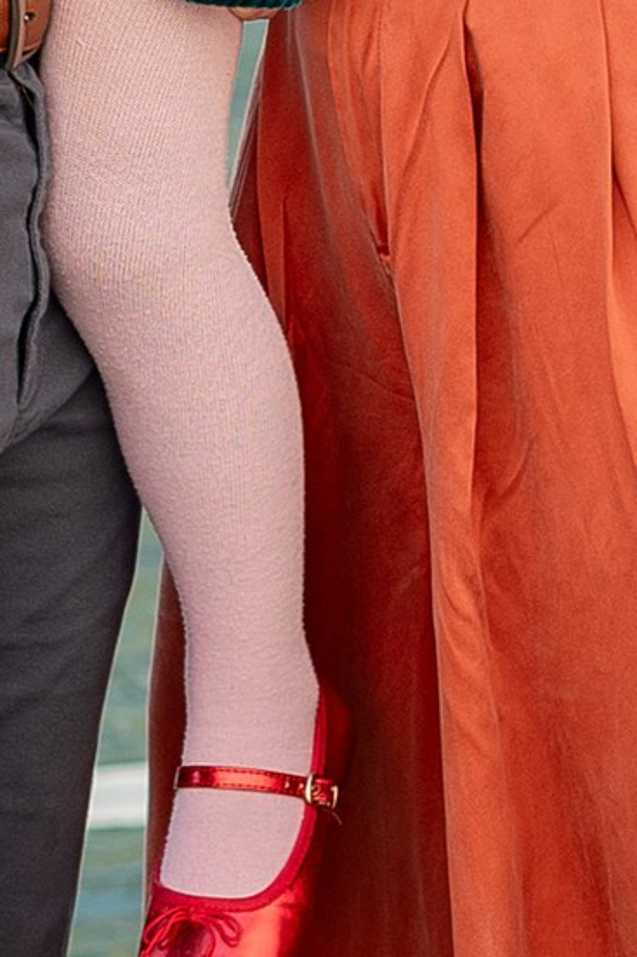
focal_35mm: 349
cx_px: 467
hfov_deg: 3.9
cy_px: -332
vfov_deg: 5.9
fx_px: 9268
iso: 250
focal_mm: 50
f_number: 3.5
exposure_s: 1/400
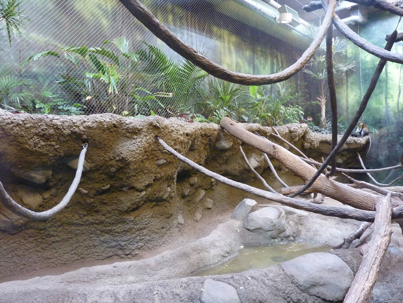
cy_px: 152
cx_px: 202
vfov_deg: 54.9
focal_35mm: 25
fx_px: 291
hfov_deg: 69.4
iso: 400
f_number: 3.3
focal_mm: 4.1
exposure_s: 1/20
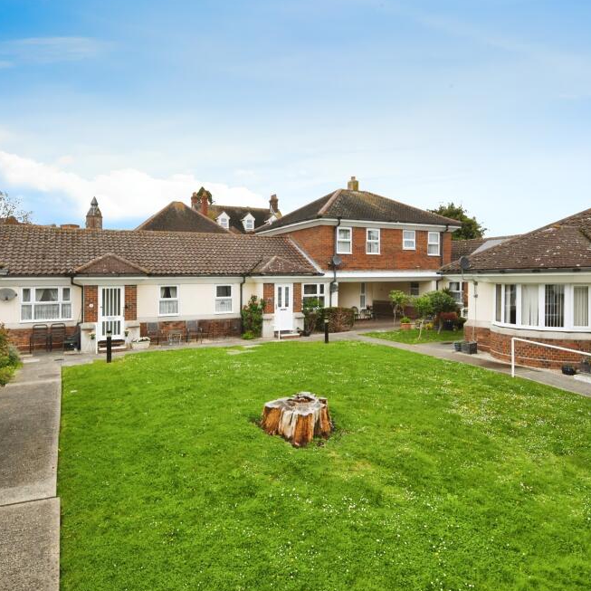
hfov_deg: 74.8
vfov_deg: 74.8
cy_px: 303
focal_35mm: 20
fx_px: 386
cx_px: 299
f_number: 9
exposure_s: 1/800
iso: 1000
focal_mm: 15
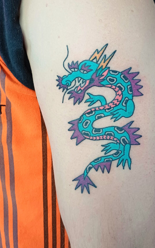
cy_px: 111
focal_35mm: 40
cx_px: 107
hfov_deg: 31.7
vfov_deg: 49.2
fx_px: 270
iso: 500
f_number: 1.8
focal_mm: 4.65
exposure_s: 1/33.4
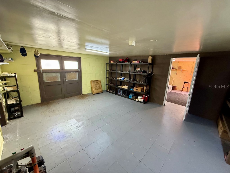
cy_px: 86
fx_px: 93
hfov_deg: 102.1
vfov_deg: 85.7
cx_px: 115
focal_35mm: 14
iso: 320
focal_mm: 2.22
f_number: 2.2
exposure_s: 1/89
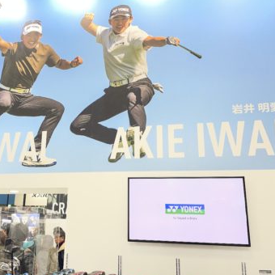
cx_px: 91
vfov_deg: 45.9
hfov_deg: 45.3
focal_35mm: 36
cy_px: 159
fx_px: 324
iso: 40
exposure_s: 1/100
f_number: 1.6
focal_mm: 4.2
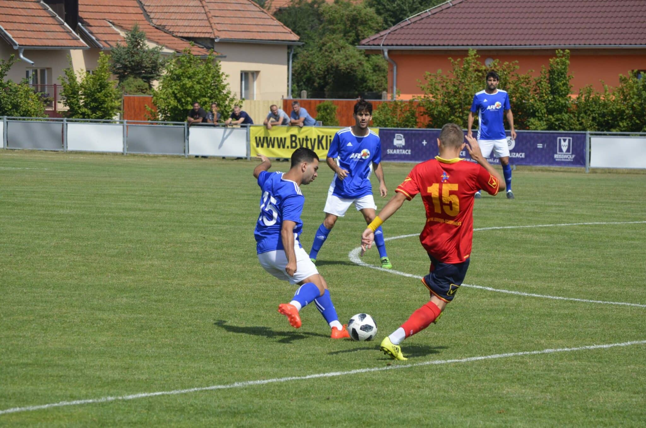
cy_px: 214
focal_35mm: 183
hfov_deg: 11.3
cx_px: 323
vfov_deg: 7.5
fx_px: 3277
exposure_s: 1/2000
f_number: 7.1
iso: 400
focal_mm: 122
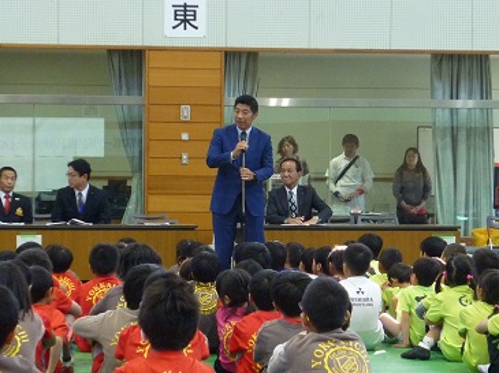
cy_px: 186
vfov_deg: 12.1
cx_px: 250
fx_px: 1757
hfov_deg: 16.2
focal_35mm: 122
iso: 400
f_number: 3.9
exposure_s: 1/30
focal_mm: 11.4
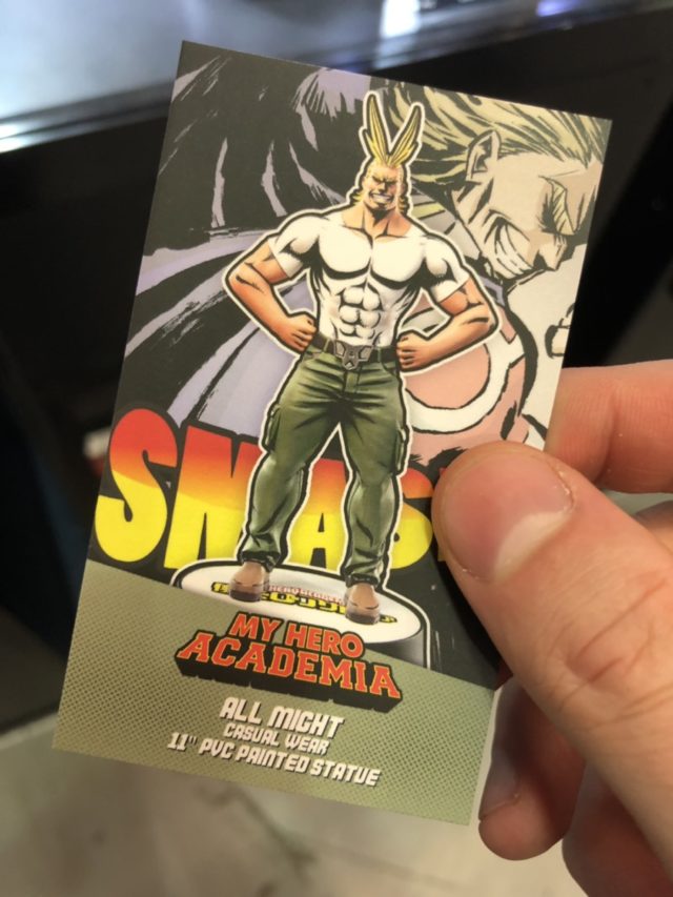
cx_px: 336
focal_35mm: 29
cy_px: 448
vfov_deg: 61.7
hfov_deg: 48.2
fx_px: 752
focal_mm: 3.99
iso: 40
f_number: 1.8
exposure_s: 1/15
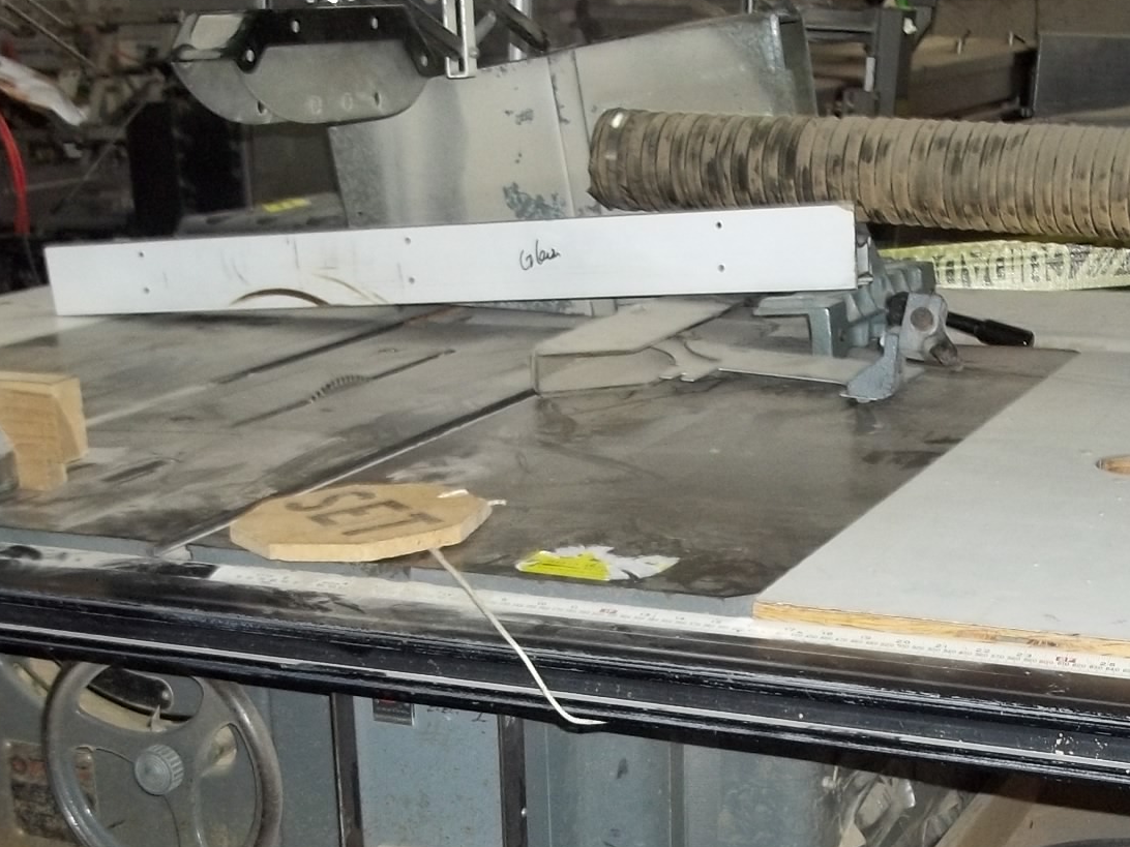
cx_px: 560
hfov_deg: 32.2
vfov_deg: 23.8
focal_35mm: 60
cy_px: 762
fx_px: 1959
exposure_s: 1/30
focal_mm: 5.7
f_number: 2.9
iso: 160
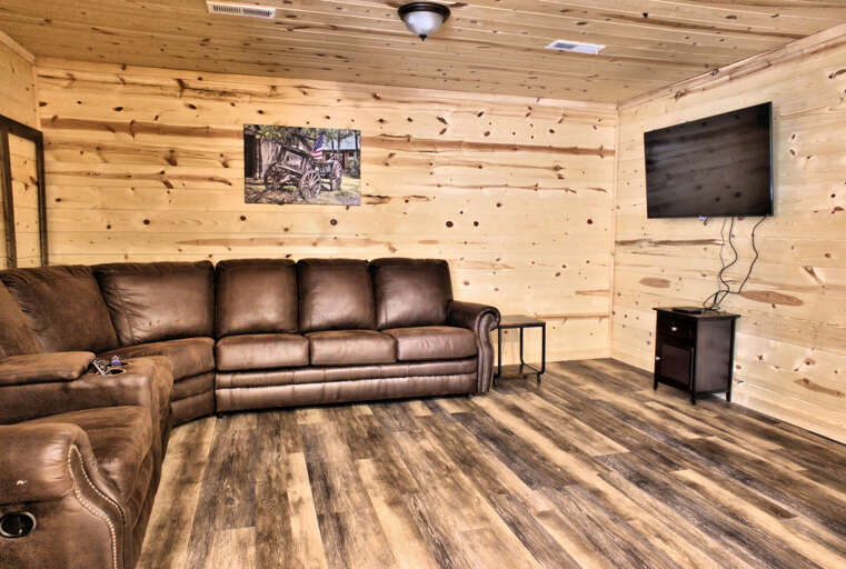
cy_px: 284
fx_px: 566
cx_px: 423
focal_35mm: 24
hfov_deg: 73.6
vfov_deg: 53.4
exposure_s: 13
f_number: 22
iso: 500
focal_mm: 16
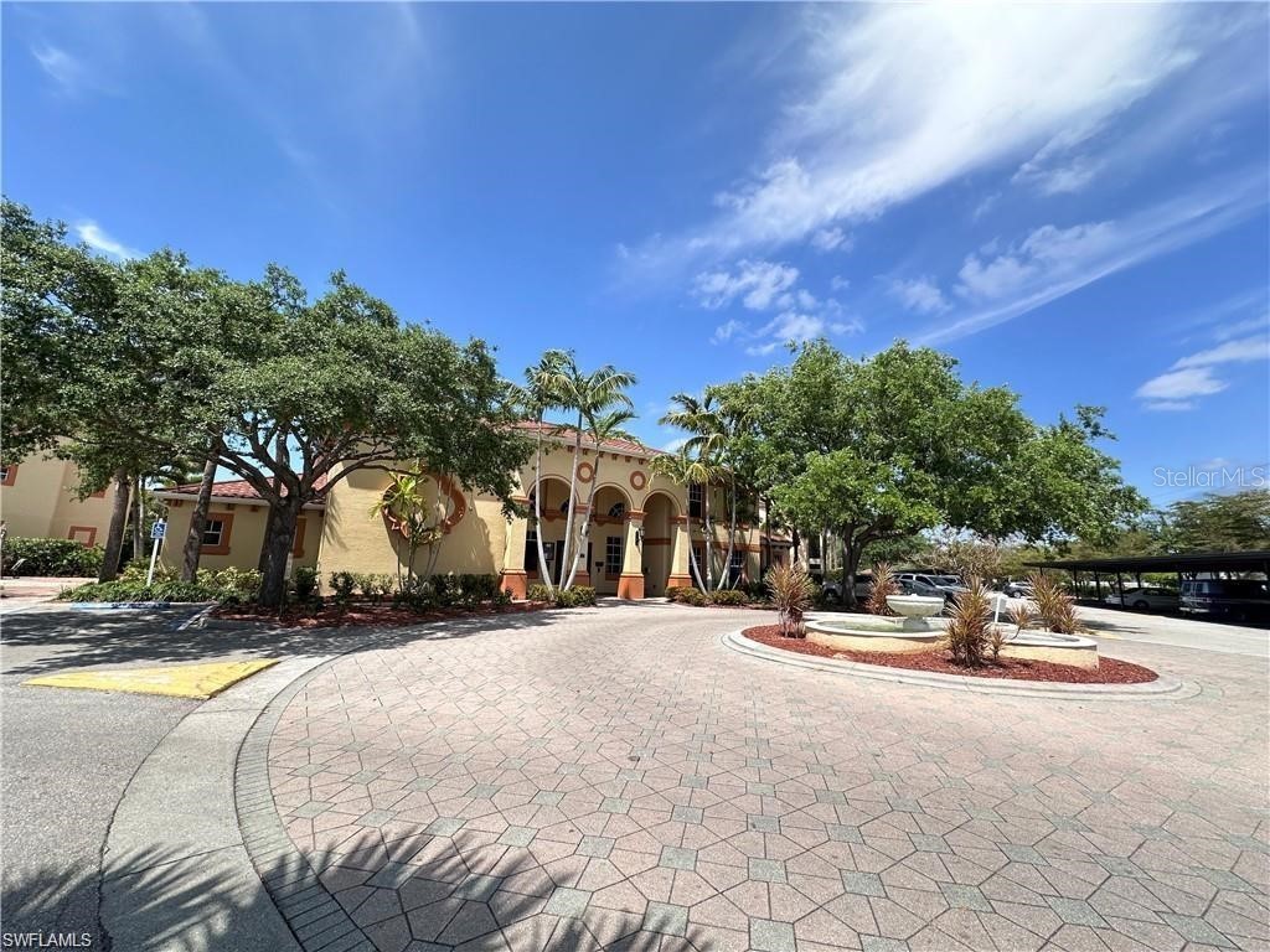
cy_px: 476
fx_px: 514
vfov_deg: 85.7
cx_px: 635
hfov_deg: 102.1
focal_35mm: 14
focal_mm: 2.22
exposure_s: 1/1092
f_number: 2.2
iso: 50
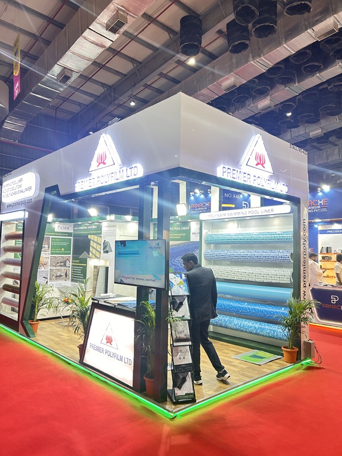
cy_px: 228
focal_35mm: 26
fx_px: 343
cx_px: 171
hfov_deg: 53.1
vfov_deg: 67.3
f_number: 1.5
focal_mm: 5.7
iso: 100
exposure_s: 1/50
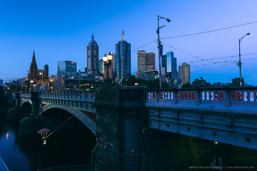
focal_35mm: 20
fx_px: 143
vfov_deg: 62.0
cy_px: 86
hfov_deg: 84.0
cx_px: 128
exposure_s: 6
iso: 31
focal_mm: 20
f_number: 11
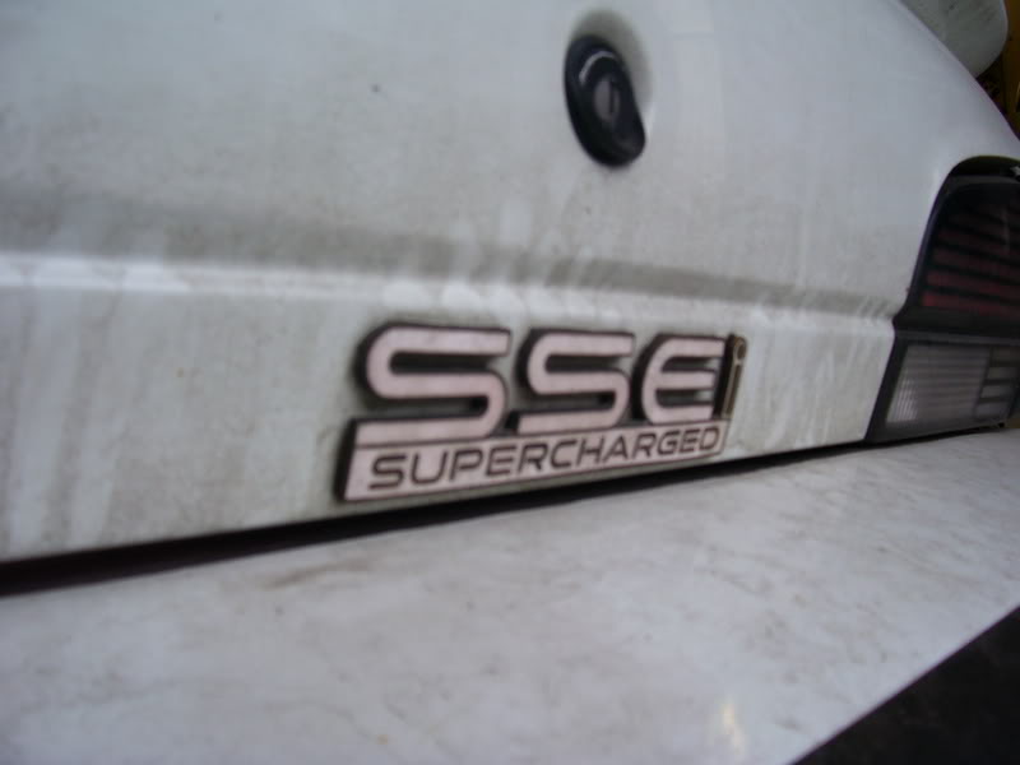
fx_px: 1002
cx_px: 510
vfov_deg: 41.8
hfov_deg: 54.0
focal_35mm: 34
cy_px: 382
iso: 80
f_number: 2.7
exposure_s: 1/125
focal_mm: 5.6
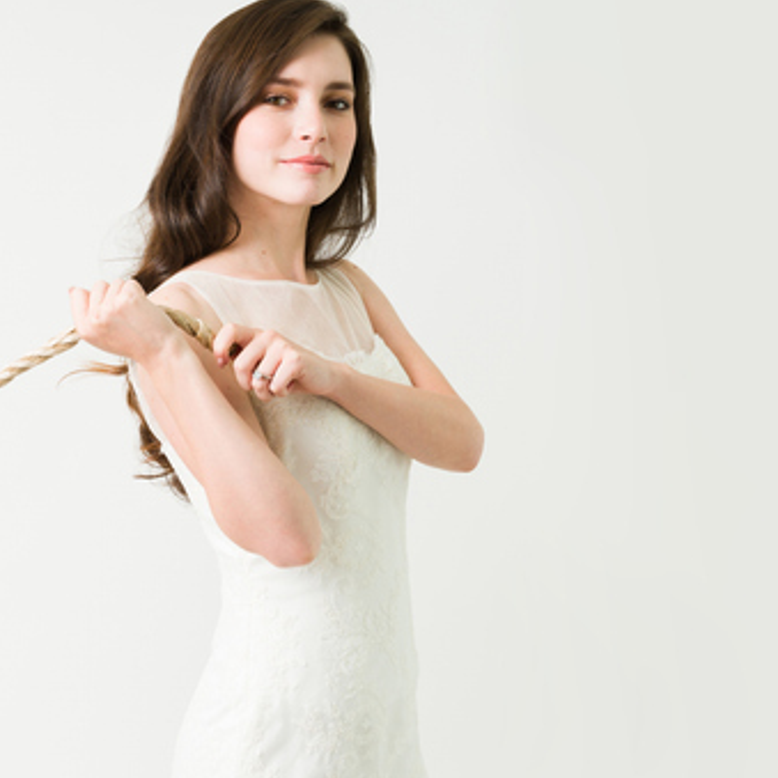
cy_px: 506
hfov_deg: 21.7
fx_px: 1983
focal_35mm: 78
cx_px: 90
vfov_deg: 22.1
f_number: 8
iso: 125
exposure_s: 1/200
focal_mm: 43
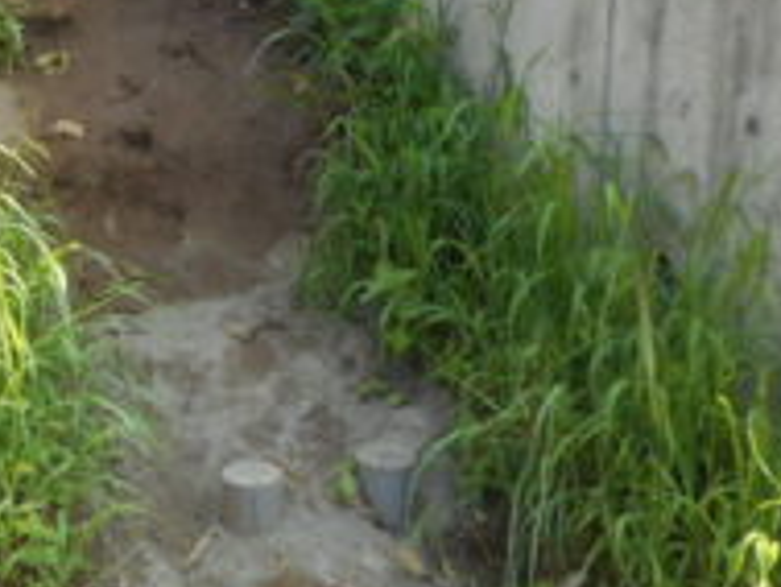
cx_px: 198
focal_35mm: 66
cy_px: 122
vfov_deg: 22.0
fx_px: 1490
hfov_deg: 28.9
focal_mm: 4.5
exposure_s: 1/125
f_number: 3.7
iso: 80
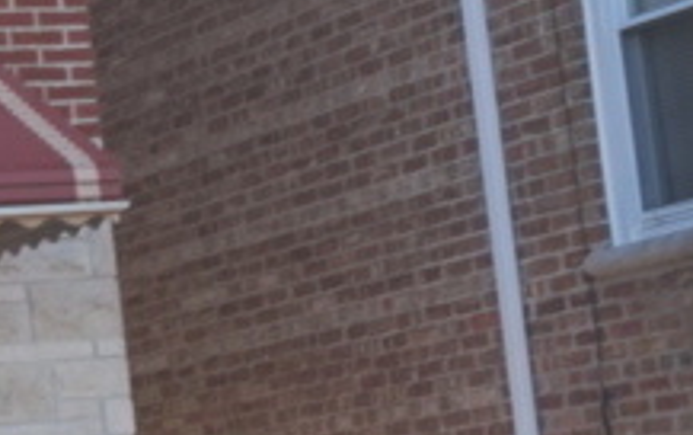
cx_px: -984
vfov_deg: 7.2
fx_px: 3440
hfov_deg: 10.0
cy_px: 157
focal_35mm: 182
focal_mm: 16
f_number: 8
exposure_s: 1/100
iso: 100
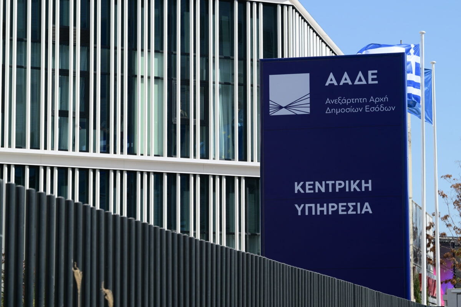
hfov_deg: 16.4
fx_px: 1601
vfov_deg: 11.0
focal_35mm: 125
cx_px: 230
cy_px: 154
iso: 400
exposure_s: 1/640
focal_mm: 125
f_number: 10
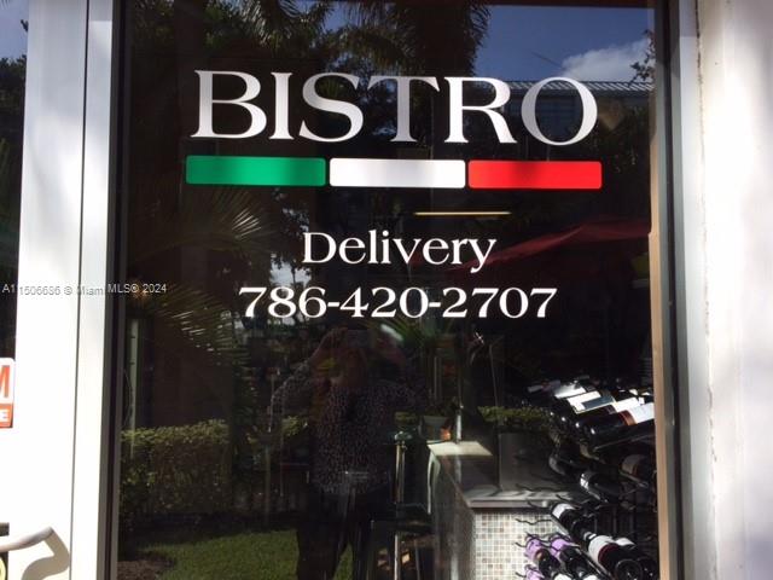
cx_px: 386
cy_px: 290
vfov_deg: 48.2
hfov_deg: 61.7
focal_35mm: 29
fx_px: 648
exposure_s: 1/746
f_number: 2.2
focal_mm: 4.15
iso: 32
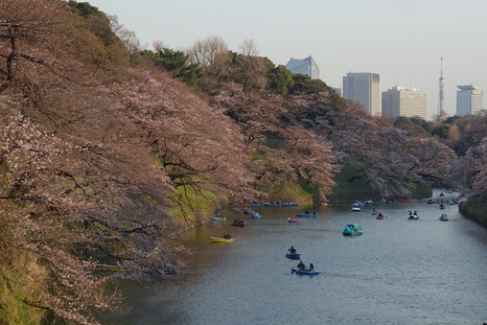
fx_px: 1380
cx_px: 357
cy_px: 139
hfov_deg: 19.9
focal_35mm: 102
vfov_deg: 13.4
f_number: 5.6
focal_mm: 24.28
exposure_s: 1/250
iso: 125
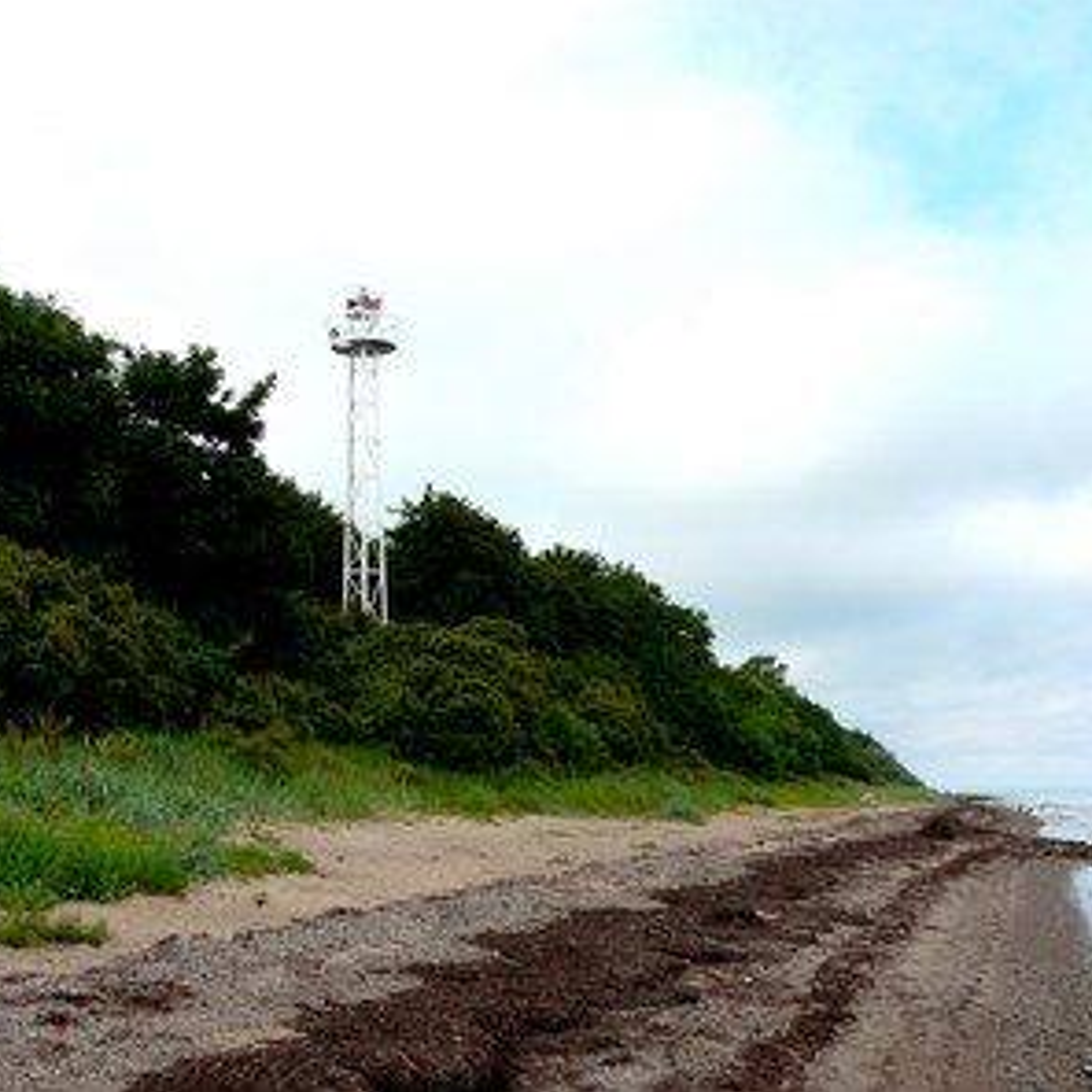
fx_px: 1535
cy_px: 546
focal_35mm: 43
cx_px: 358
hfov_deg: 38.7
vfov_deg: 39.2
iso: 100
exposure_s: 1/320
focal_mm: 5.9
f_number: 5.6
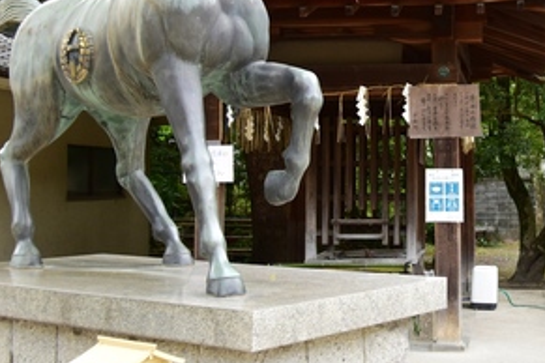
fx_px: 923
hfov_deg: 31.9
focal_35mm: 61
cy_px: 87
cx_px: 442
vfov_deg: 22.0
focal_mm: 20
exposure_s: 1/200
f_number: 3.8
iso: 400
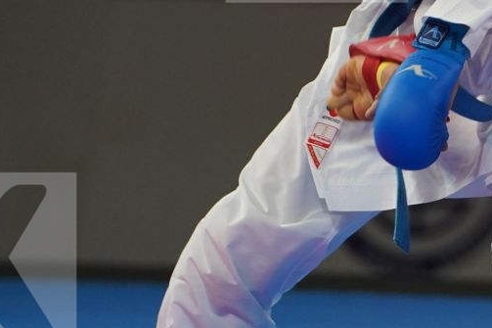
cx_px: 649
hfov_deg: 3.1
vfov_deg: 2.1
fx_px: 9139
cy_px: -86
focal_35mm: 669
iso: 1600
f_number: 2.8
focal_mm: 187
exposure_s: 1/1000
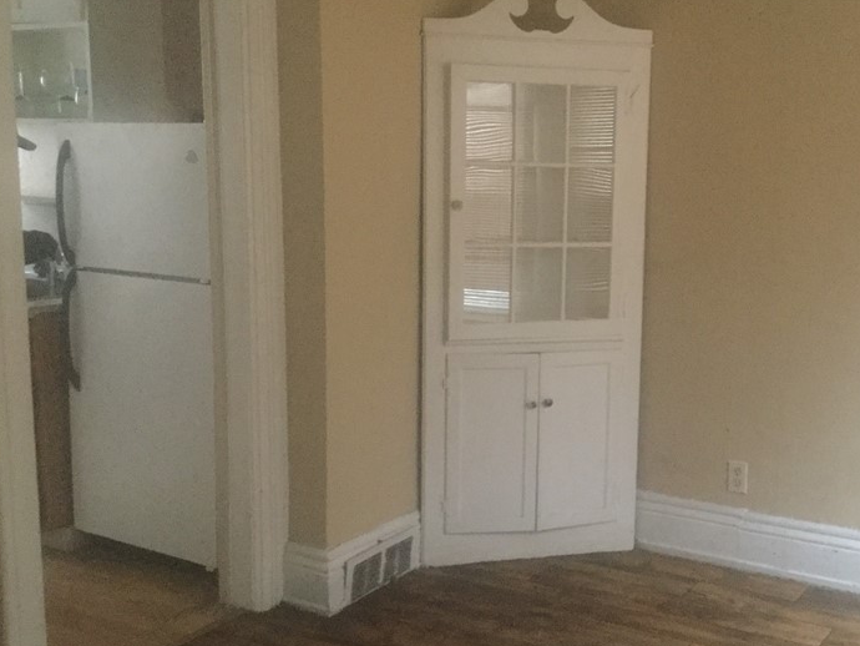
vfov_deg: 31.5
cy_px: 343
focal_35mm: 46
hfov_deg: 41.1
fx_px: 1143
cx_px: 512
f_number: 2.4
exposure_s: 1/15
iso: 500
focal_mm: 3.3
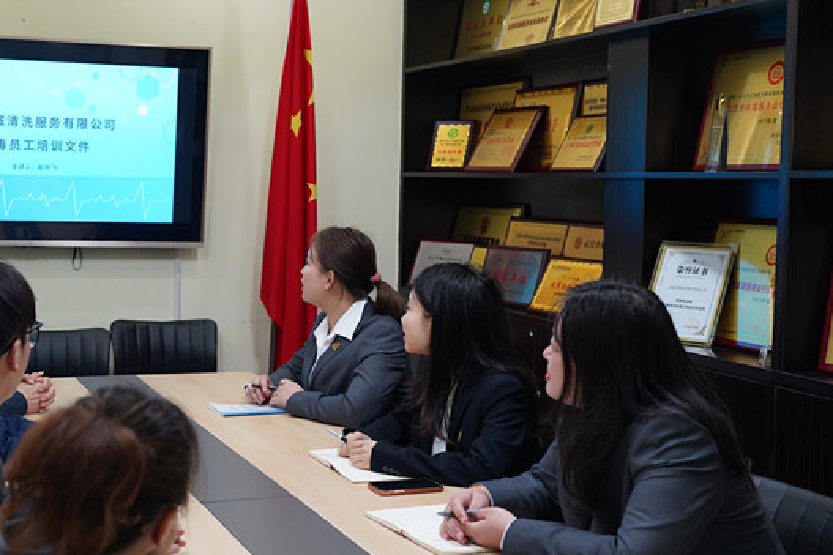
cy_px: 259
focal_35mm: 53
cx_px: 229
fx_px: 1226
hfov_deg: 36.8
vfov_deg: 25.5
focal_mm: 35
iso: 1600
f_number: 3.5
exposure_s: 1/160
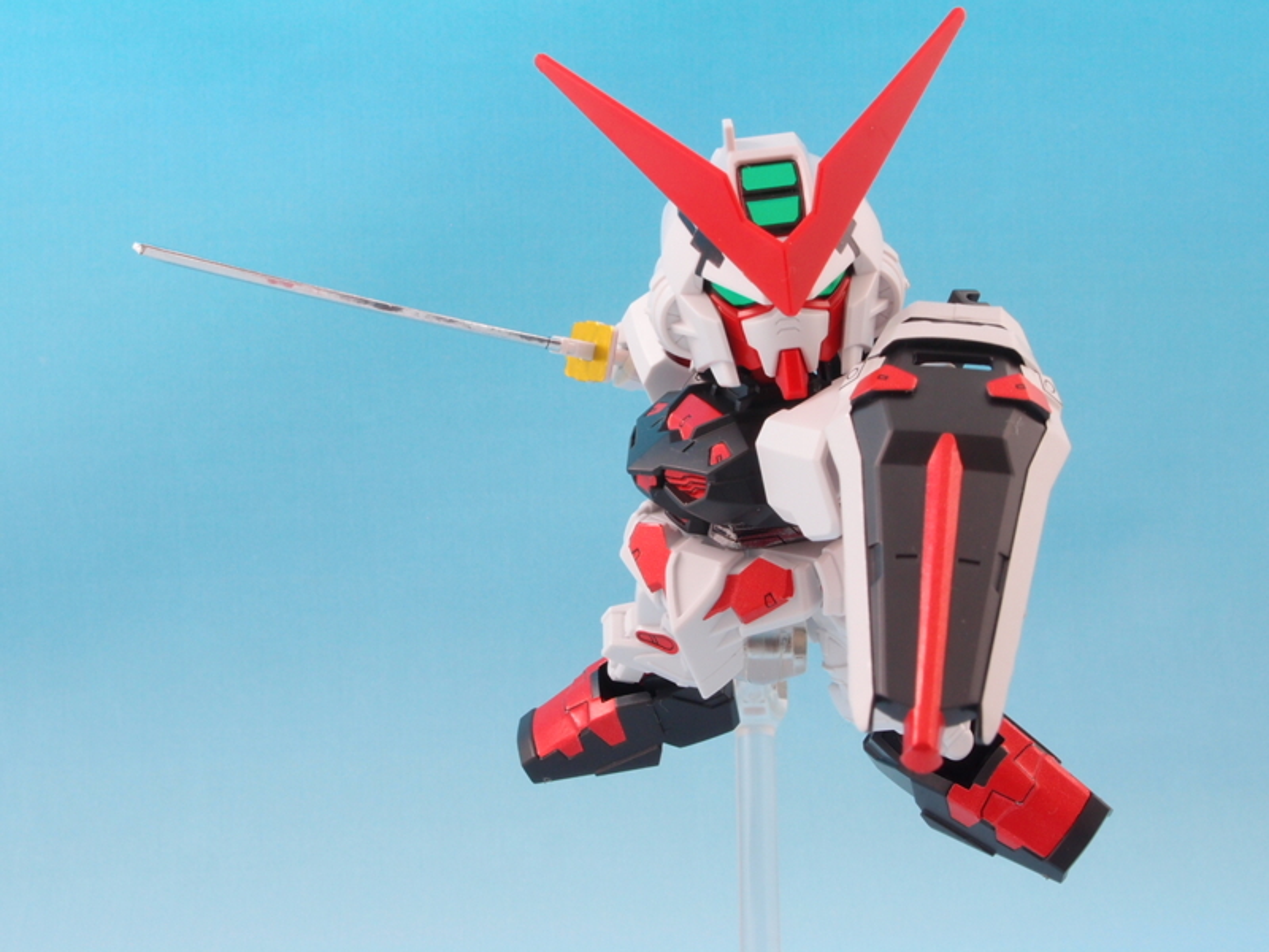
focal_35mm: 46
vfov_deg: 31.5
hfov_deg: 41.2
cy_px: 476
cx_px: 634
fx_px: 1686
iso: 100
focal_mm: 9.87
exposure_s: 1/1.3
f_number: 8
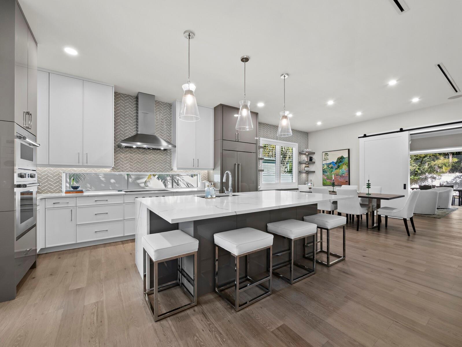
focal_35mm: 14
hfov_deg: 102.0
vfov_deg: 85.7
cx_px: 231
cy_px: 174
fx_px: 187
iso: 320
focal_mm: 7
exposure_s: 1/3
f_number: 11
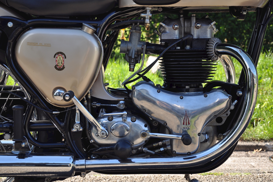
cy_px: 91
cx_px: 136
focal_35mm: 78
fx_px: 591
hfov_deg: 26.0
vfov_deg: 17.4
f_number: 7.1
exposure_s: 1/200
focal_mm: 52
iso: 200
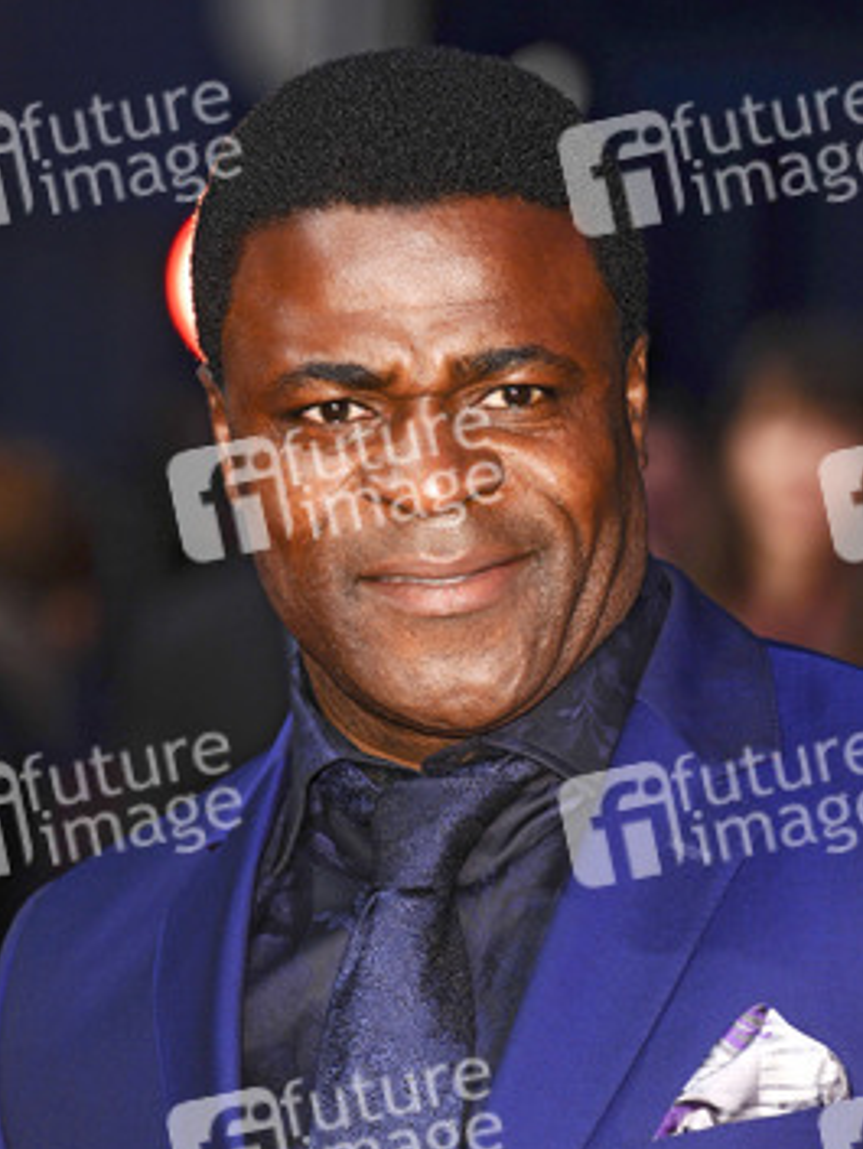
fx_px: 7327
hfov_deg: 6.7
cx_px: 432
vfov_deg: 9.0
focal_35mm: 221
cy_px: 648
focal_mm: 135
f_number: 4.5
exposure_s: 1/200
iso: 320
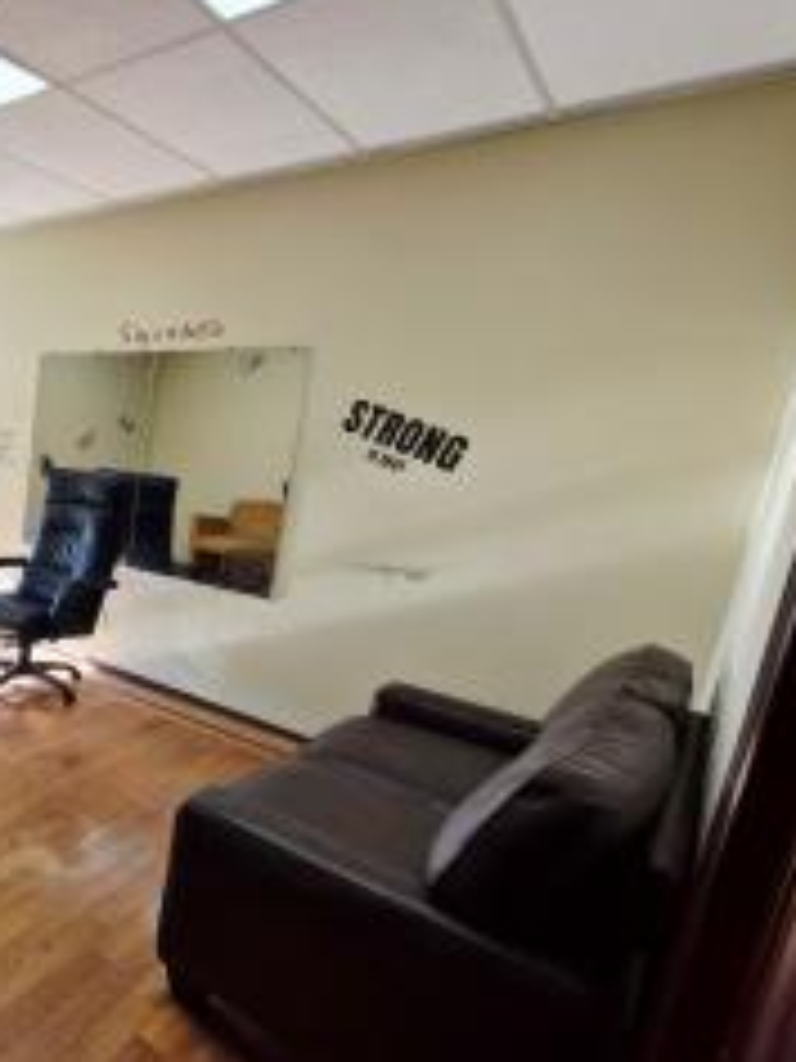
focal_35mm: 22
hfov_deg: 46.5
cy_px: 554
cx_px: -63
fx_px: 675
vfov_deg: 76.3
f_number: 2.2
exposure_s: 1/123
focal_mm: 1.7
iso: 25
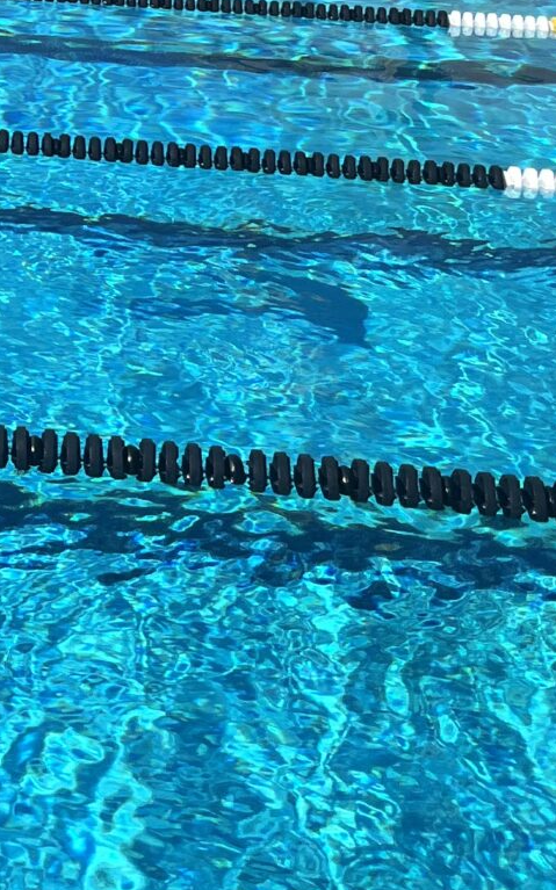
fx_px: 2232
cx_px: -450
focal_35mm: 92
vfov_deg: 20.7
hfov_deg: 12.9
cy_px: -248
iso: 50
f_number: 1.6
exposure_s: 1/3745
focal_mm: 5.1
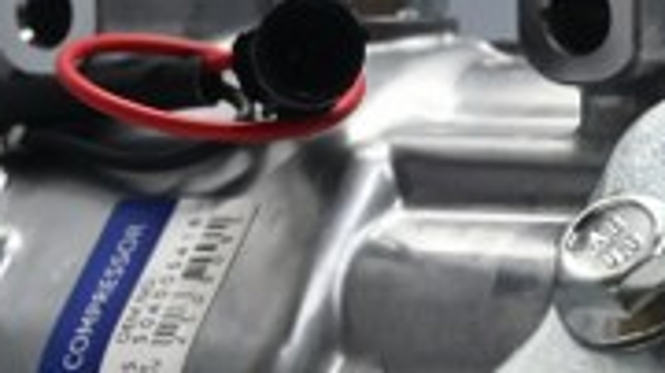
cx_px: 469
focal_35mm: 184
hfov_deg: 11.7
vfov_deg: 6.6
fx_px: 3238
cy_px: 351
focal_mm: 35
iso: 640
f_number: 5.3
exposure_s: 1/60
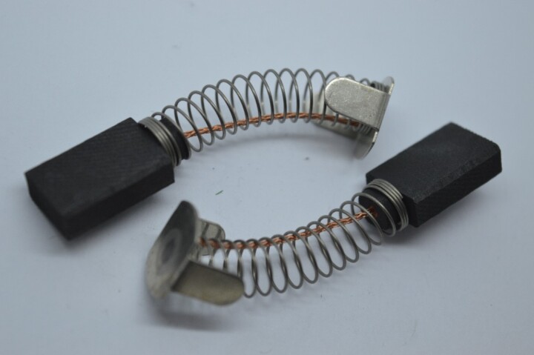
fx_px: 1223
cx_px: 267
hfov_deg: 24.6
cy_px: 178
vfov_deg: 16.5
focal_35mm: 82
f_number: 5.6
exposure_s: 1/125
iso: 400
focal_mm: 55
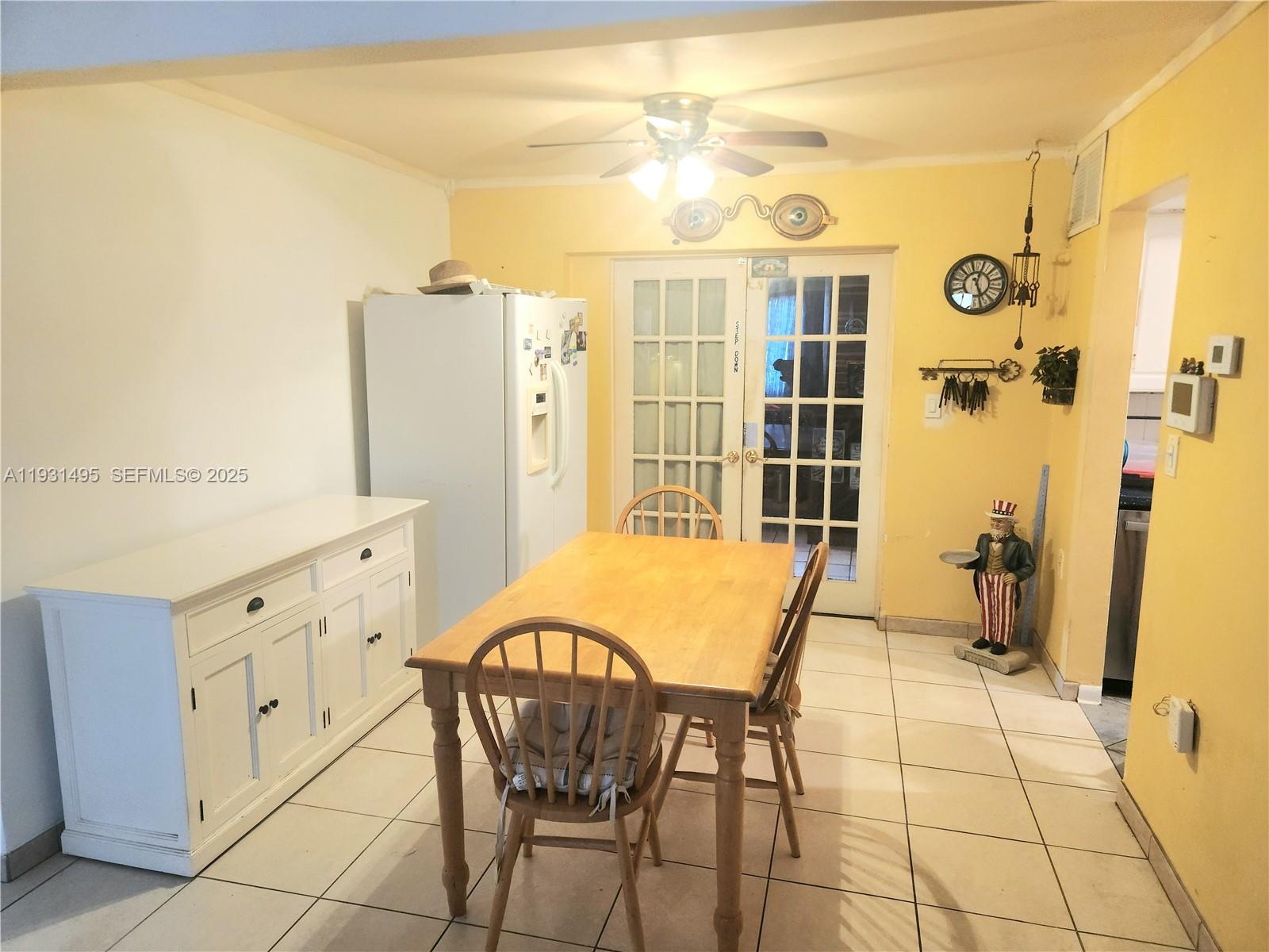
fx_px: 843
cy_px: 476
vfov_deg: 58.9
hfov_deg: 73.9
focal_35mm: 23
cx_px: 634
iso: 200
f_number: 1.8
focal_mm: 5.4
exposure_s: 1/40
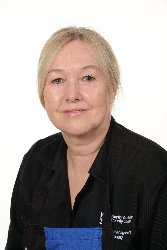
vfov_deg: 19.4
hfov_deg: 13.1
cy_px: 125
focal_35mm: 105
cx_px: 84
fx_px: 730
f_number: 11
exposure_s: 1/160
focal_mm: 105
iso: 100
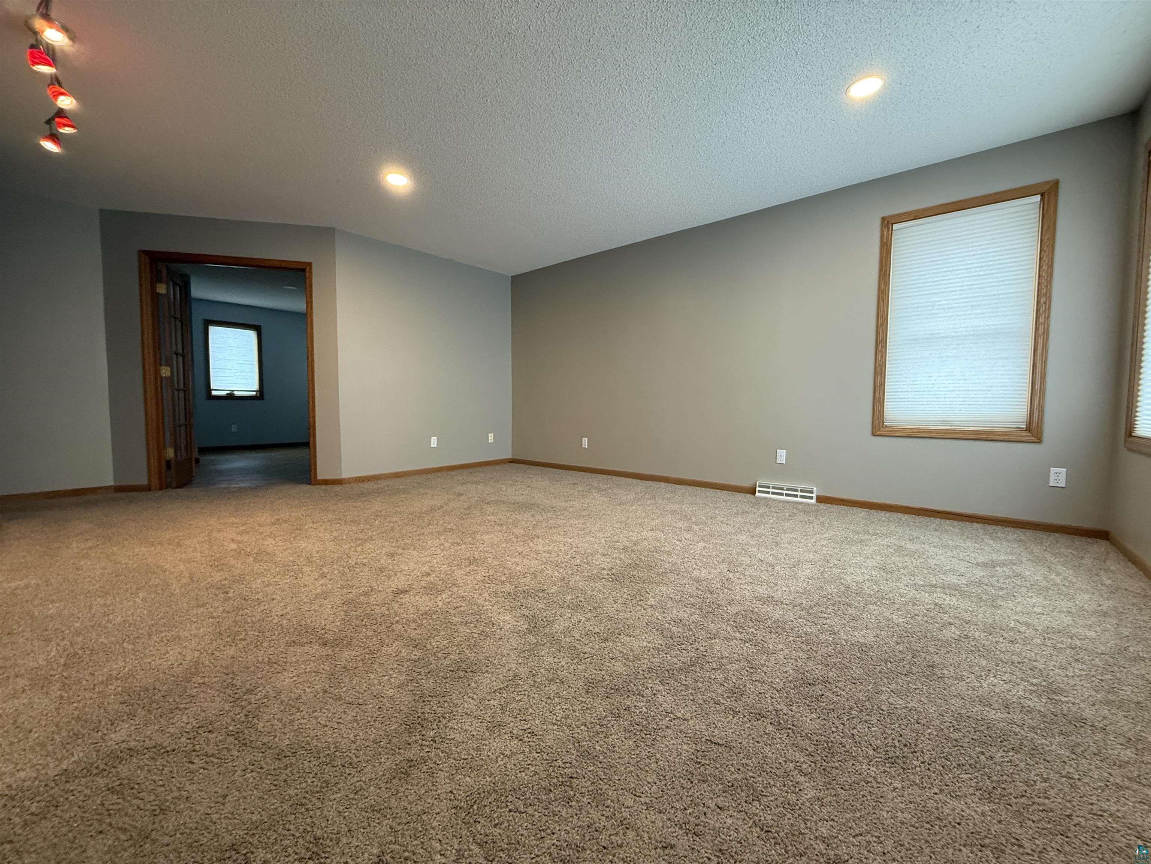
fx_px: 466
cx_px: 576
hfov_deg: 102.1
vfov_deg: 85.7
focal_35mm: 14
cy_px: 432
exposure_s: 1/60
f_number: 2.2
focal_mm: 2.22
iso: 250
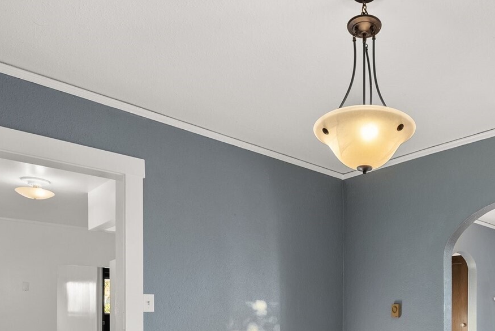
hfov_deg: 58.4
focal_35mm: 31
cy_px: 318
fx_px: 426
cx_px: 345
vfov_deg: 38.4
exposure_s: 1/8
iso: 500
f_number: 8
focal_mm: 16
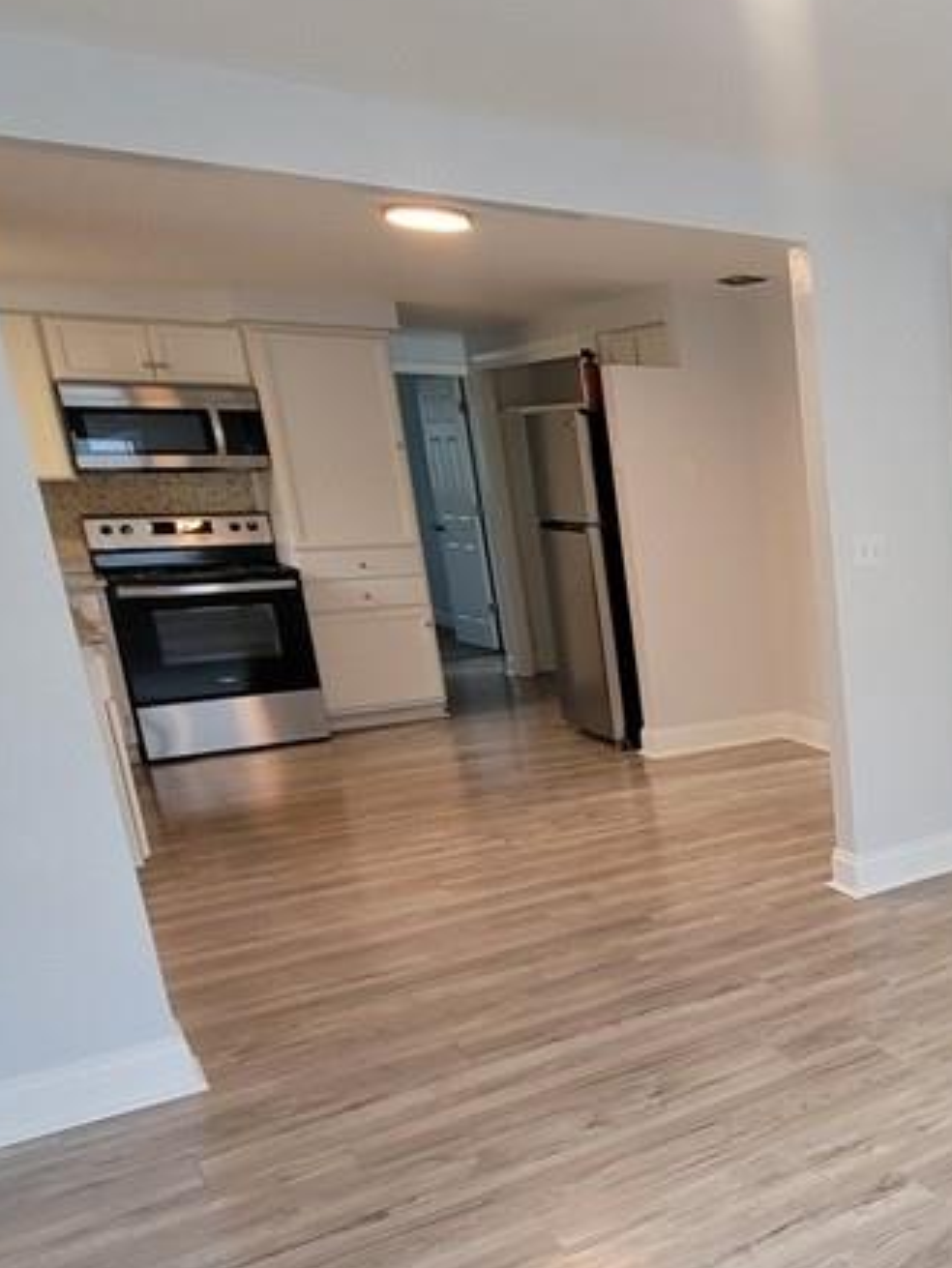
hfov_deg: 34.7
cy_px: 772
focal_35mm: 30
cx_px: 1202
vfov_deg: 59.4
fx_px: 1100
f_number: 2.2
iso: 200
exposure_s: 1/60
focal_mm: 2.2
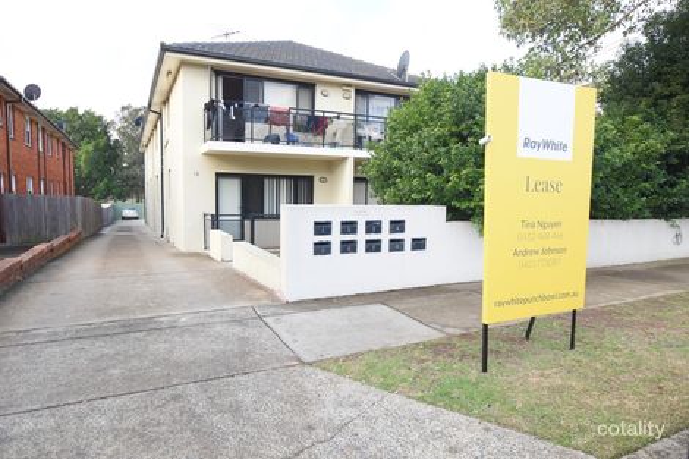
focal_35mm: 22
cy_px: 230
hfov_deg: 77.3
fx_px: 430
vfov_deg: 56.1
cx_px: 344
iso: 400
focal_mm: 15
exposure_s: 1/160
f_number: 6.3
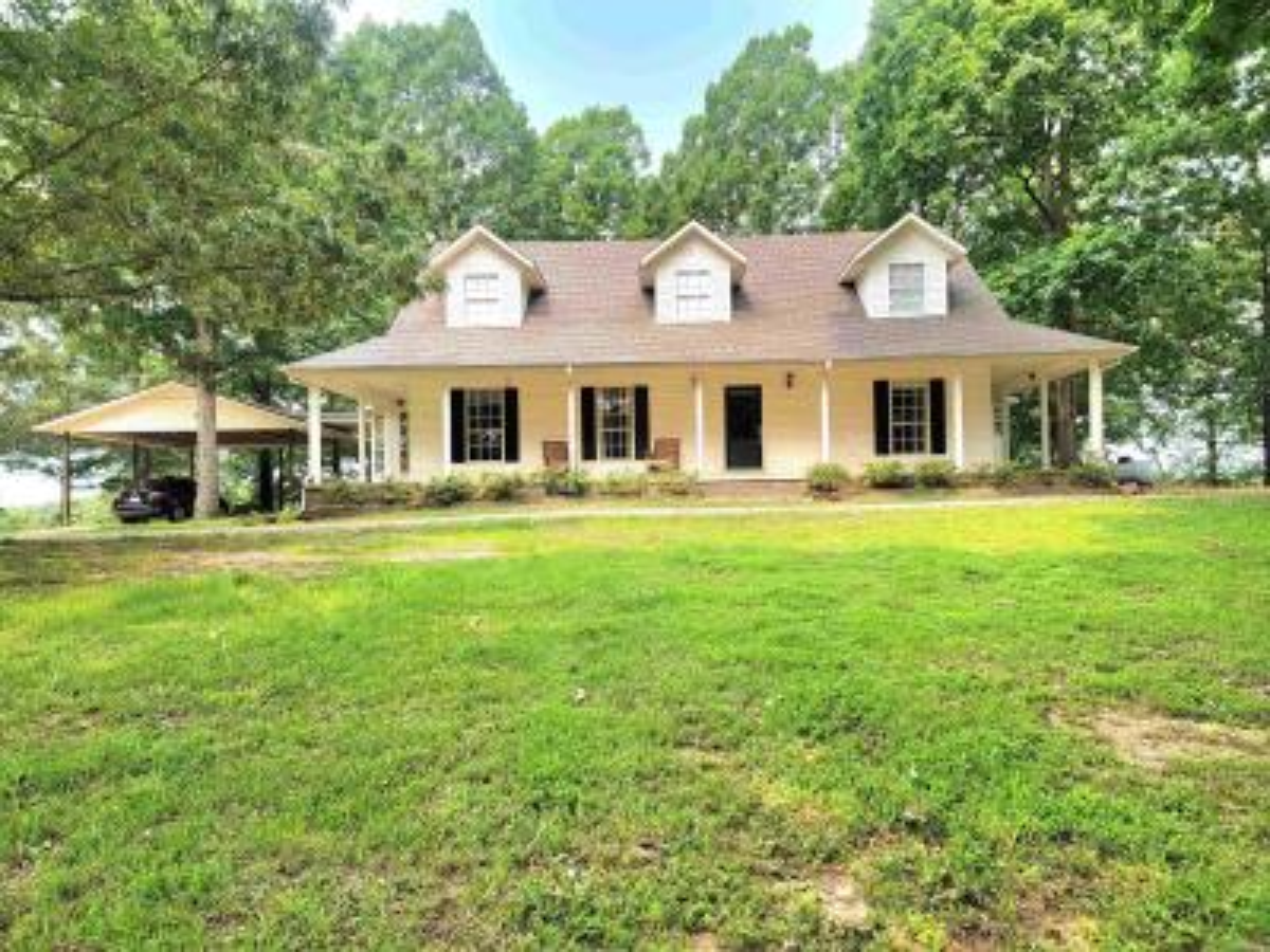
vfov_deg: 56.8
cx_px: 635
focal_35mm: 24
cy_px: 476
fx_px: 881
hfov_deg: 71.6
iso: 16
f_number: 1.8
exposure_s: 1/217
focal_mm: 6.7
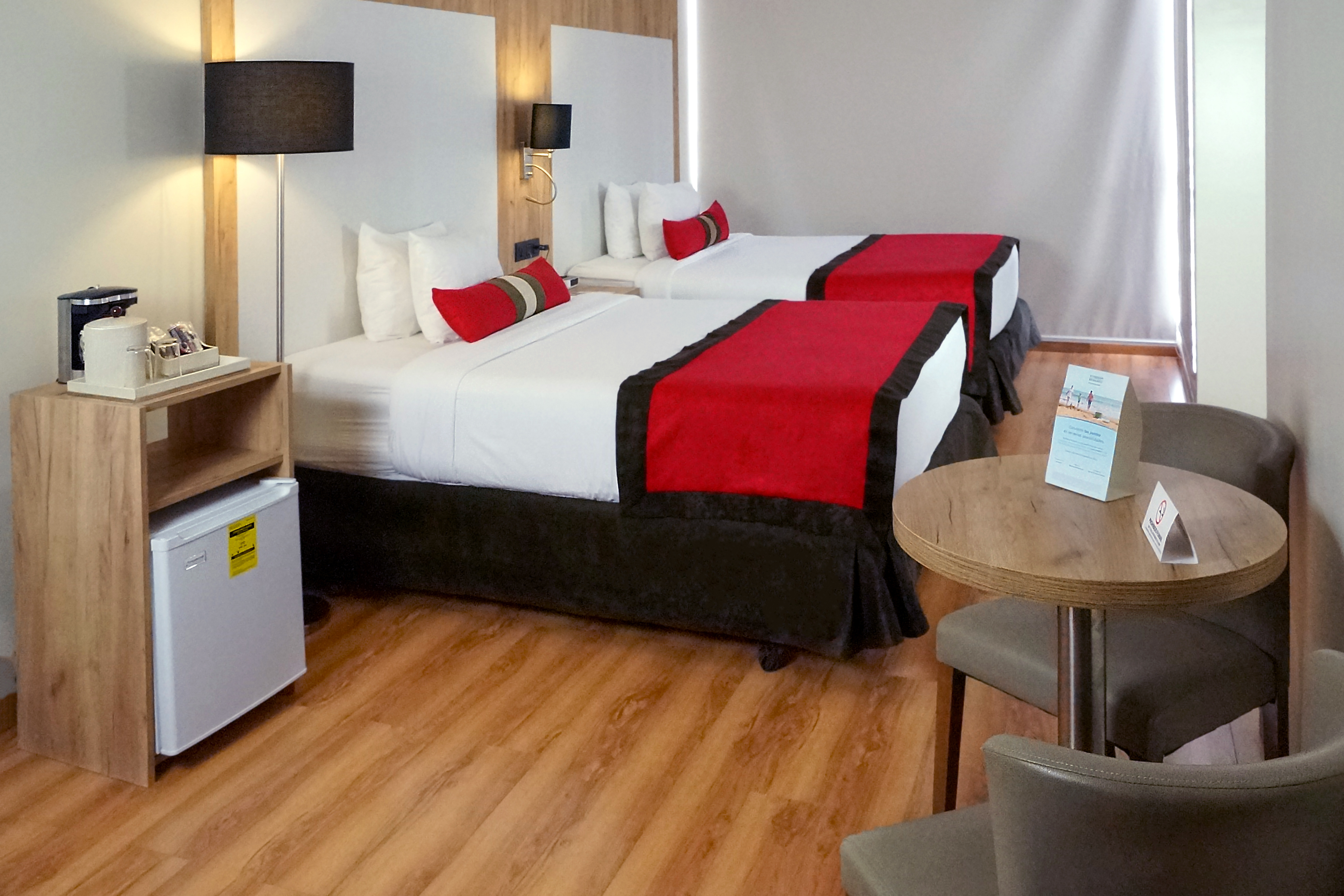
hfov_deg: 61.9
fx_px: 1120
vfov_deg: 43.6
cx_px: 672
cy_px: 448
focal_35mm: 30
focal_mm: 20
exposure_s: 1/60
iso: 4000
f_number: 11
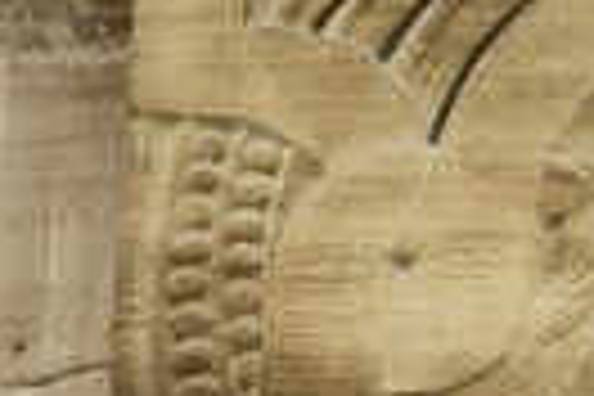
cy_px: 297
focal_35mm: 223
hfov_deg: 9.0
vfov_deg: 6.2
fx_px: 3679
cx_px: 904
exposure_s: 1/30
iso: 800
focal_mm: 70
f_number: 4.5
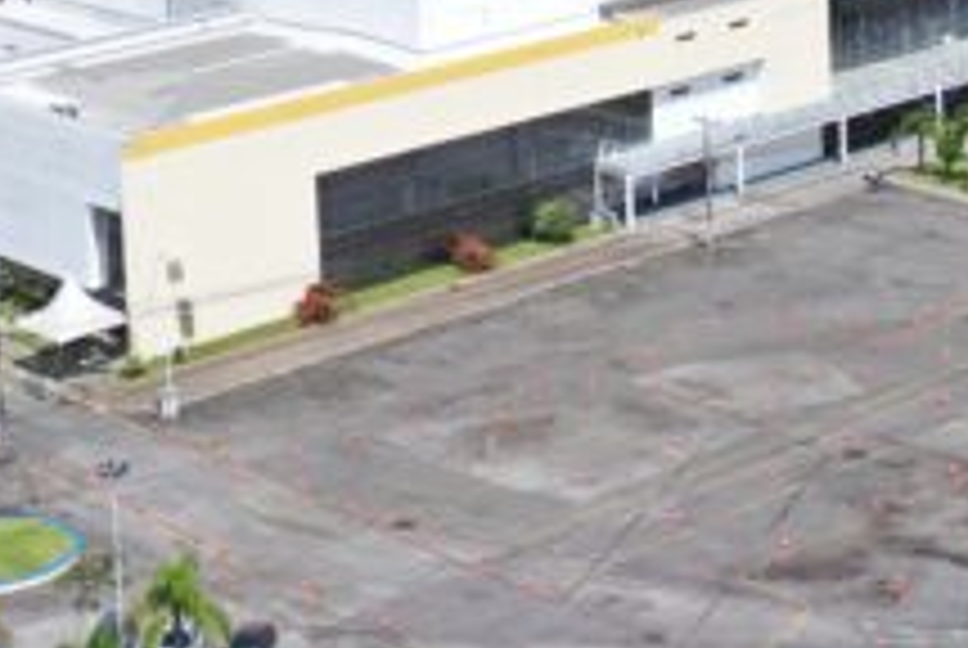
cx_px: 590
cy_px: -308
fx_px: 2800
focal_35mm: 104
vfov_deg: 12.6
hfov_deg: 19.6
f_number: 2.8
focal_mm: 10.26
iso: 100
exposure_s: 1/240
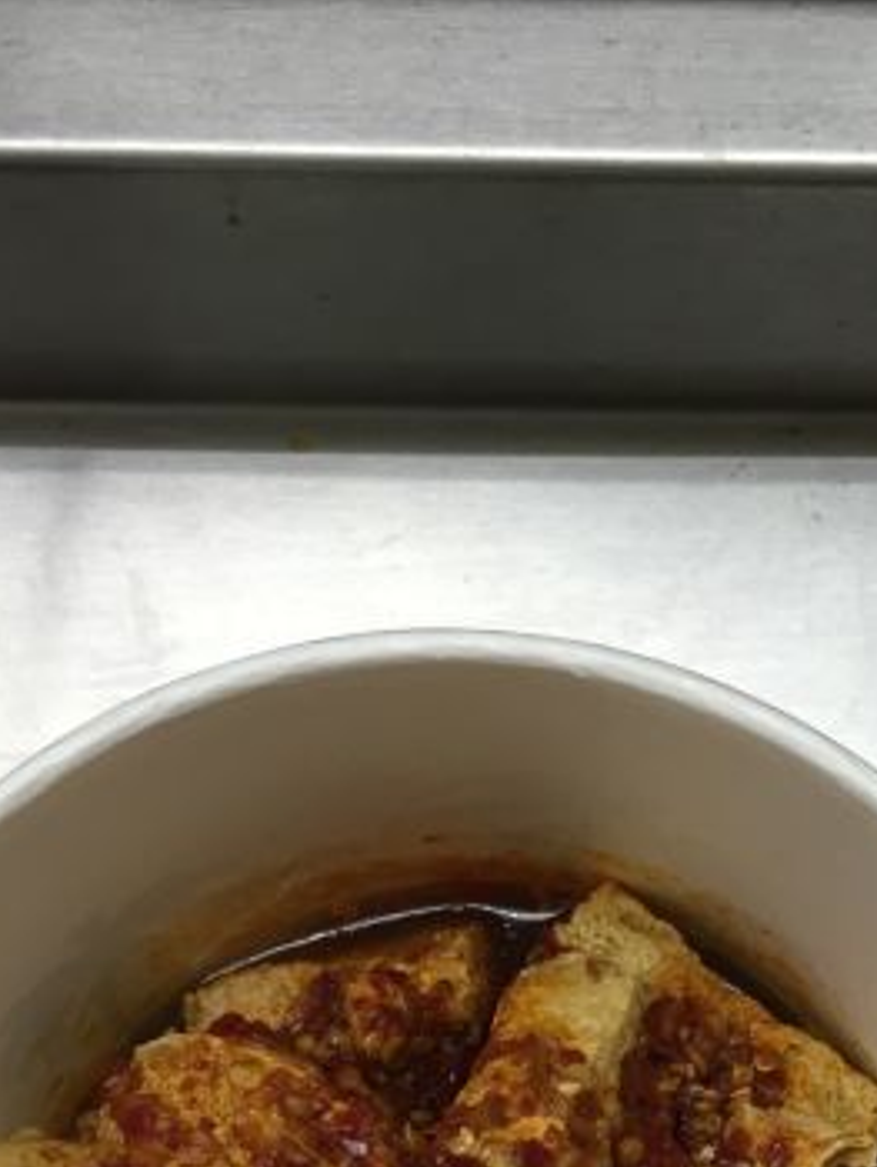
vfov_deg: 31.2
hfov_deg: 25.2
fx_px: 1957
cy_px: 1110
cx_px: 565
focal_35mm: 58
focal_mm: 4.15
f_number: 2.2
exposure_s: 1/30
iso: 64
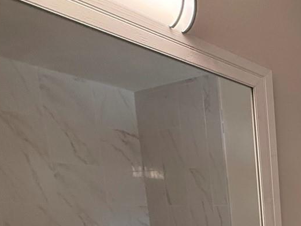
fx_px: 374
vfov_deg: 28.5
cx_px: 426
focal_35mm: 43
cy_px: 281
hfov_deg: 30.2
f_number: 2.2
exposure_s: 1/120
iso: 320
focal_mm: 2.22
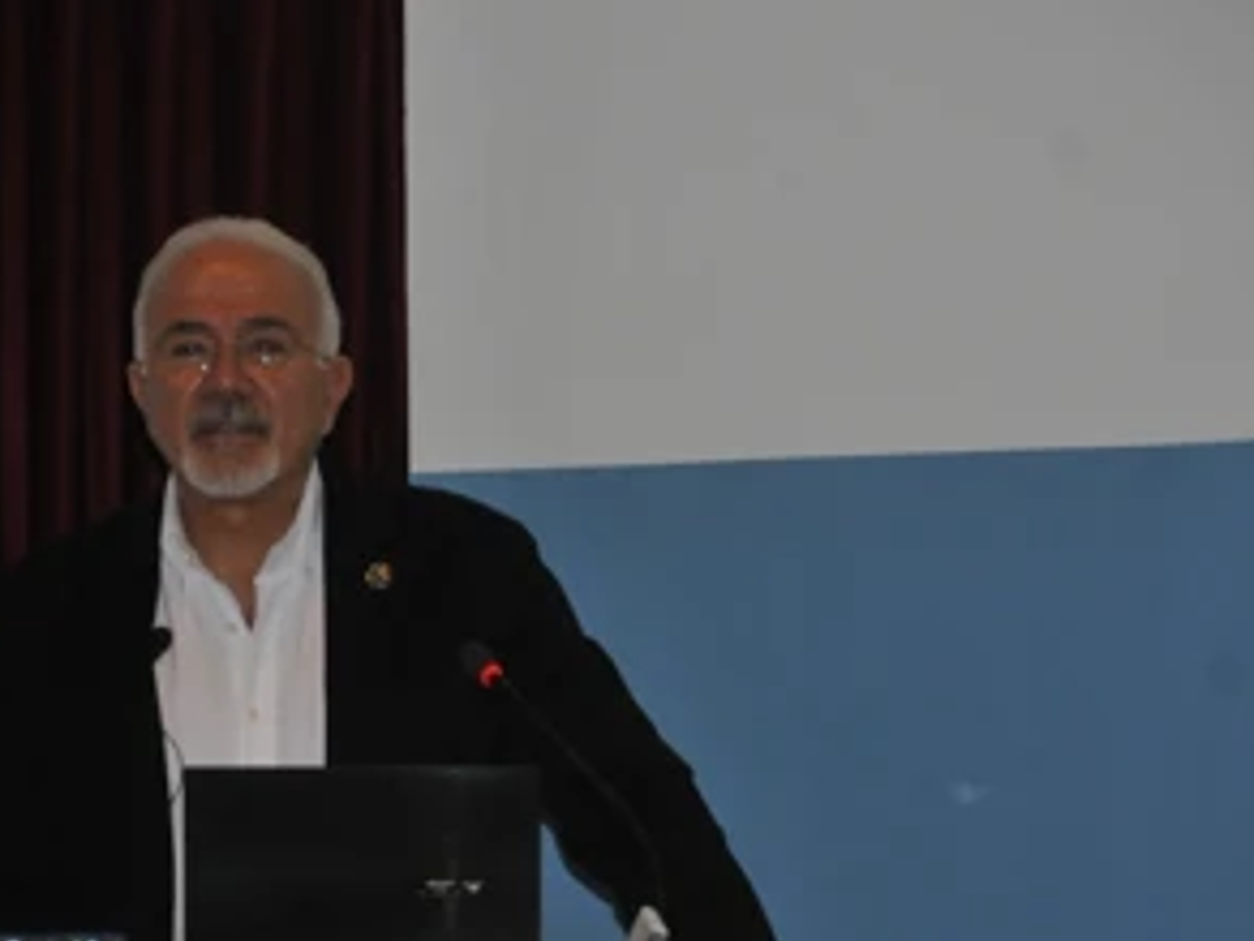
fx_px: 13367
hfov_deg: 5.4
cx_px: 597
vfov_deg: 4.0
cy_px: 559
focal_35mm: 369
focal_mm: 170
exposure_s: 1/80
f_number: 5.6
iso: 1250
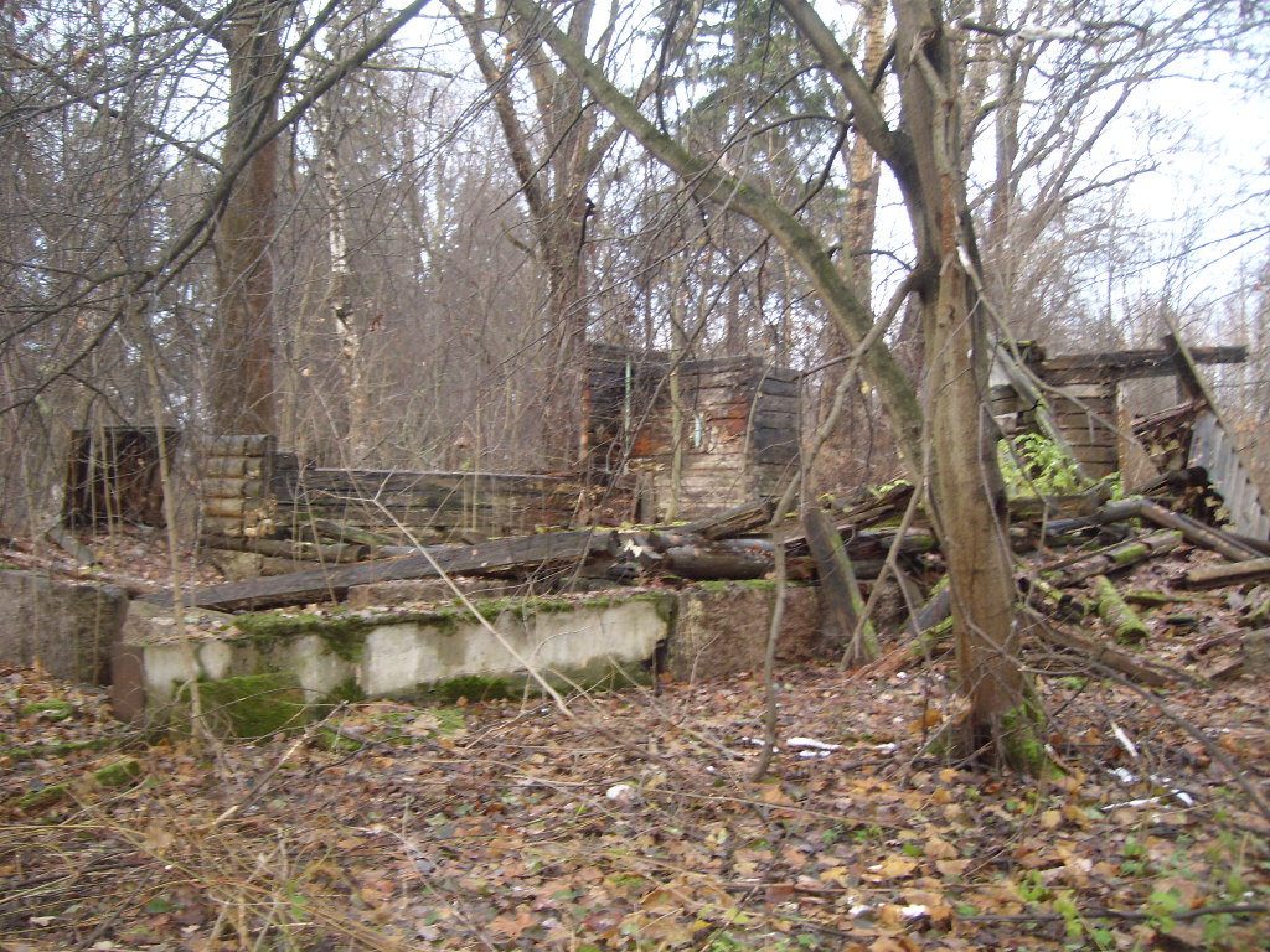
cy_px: 476
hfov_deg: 52.6
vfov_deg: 40.7
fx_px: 1284
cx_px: 635
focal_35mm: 35
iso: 50
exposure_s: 1/30
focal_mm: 5.8
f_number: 2.8
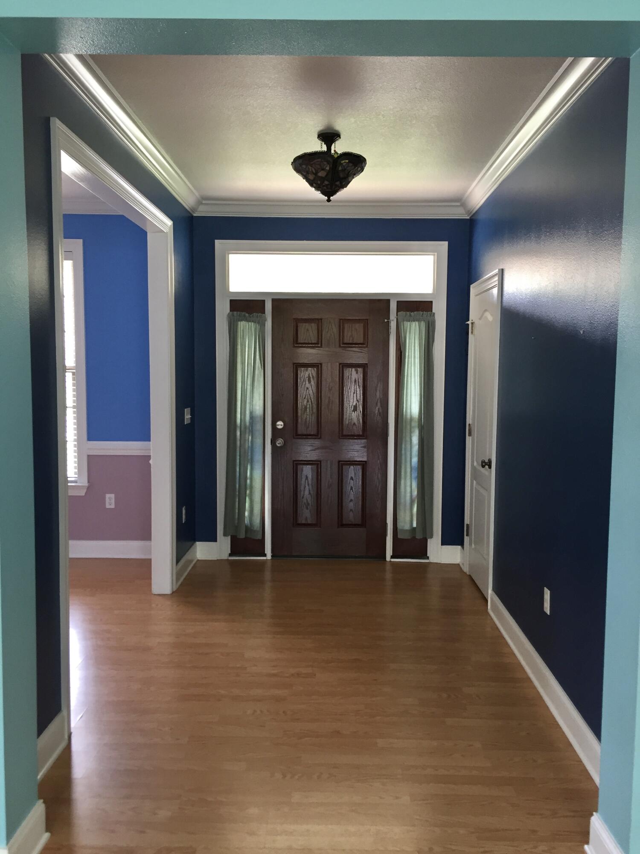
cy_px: 427
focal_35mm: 29
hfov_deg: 48.2
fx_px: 715
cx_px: 320
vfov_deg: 61.7
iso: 80
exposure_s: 1/30
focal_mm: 4.15
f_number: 2.2
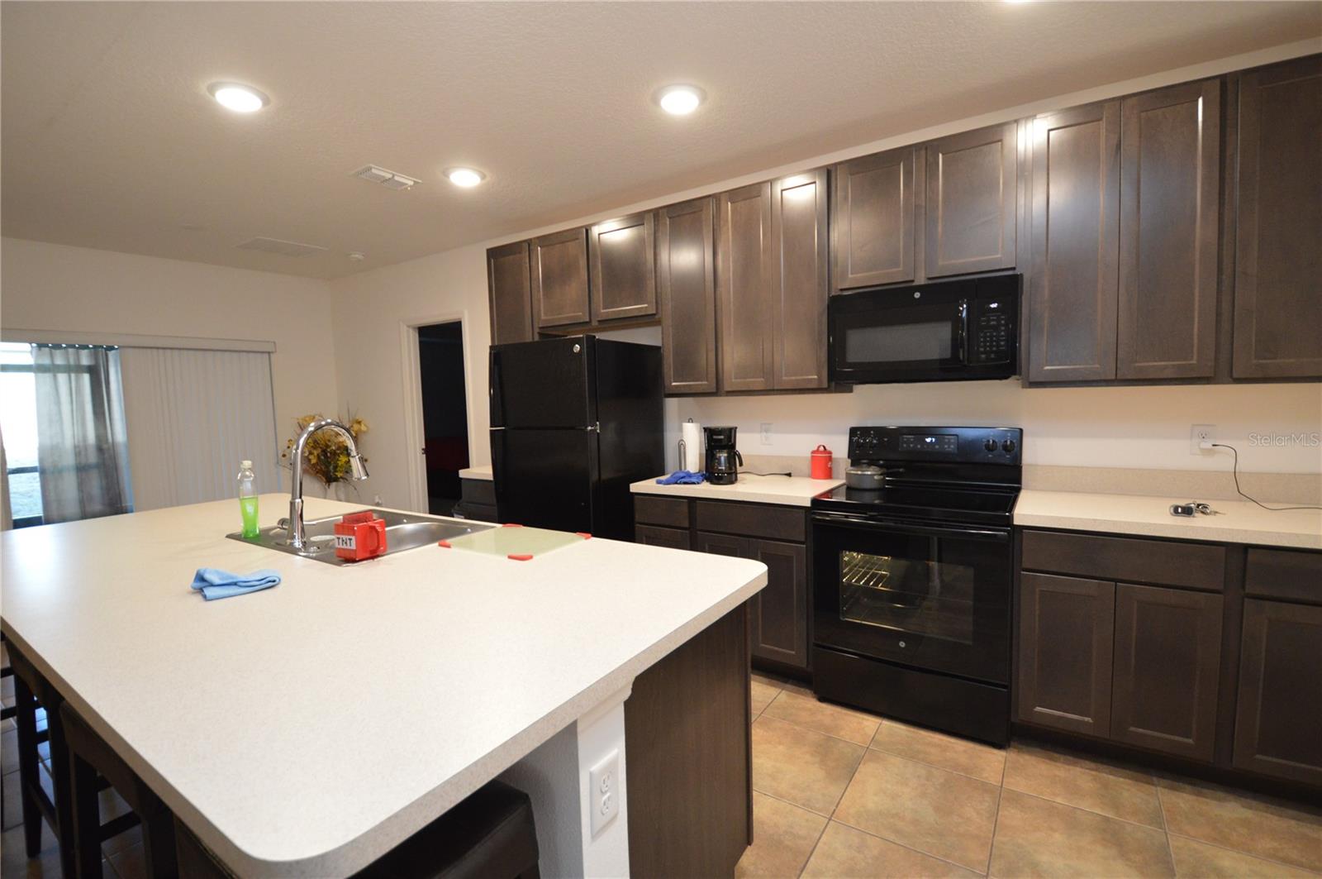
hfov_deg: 100.5
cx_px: 661
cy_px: 440
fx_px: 550
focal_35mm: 15
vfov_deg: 77.2
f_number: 3.5
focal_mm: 10
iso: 1400
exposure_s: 1/60
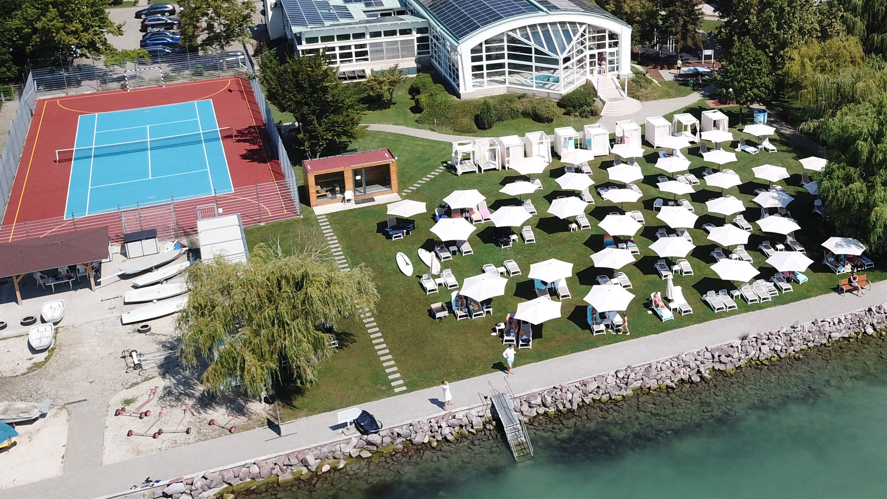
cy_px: 126
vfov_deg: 28.6
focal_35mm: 41
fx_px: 964
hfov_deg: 48.3
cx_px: 614
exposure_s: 1/1645
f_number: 2.2
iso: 100
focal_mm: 4.73
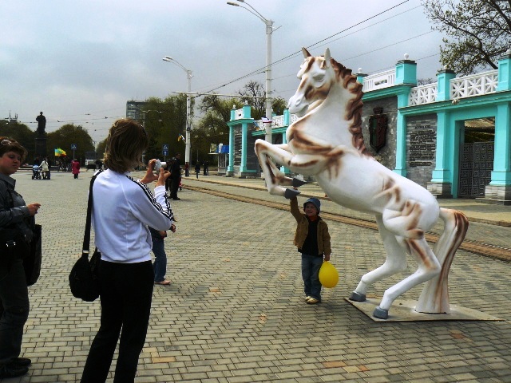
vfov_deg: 39.7
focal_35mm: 36
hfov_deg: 51.4
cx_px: 256
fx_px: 531
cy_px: 192
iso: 100
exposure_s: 1/400
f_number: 6.3
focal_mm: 6
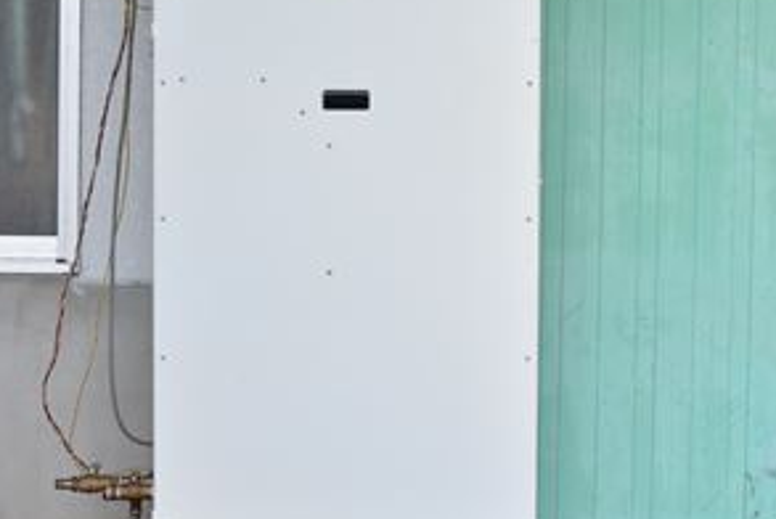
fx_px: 3039
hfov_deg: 14.6
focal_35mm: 141
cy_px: 275
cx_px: 379
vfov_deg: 9.8
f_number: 6.3
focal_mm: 55
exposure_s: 1/800
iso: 1250
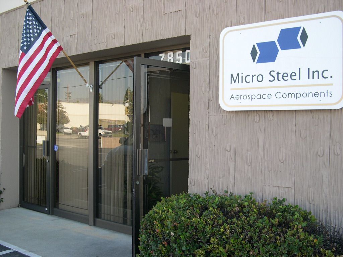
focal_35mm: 38
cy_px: 128
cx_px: 172
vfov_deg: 37.7
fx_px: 377
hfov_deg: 49.0
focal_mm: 8
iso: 100
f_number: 2.8
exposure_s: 1/210
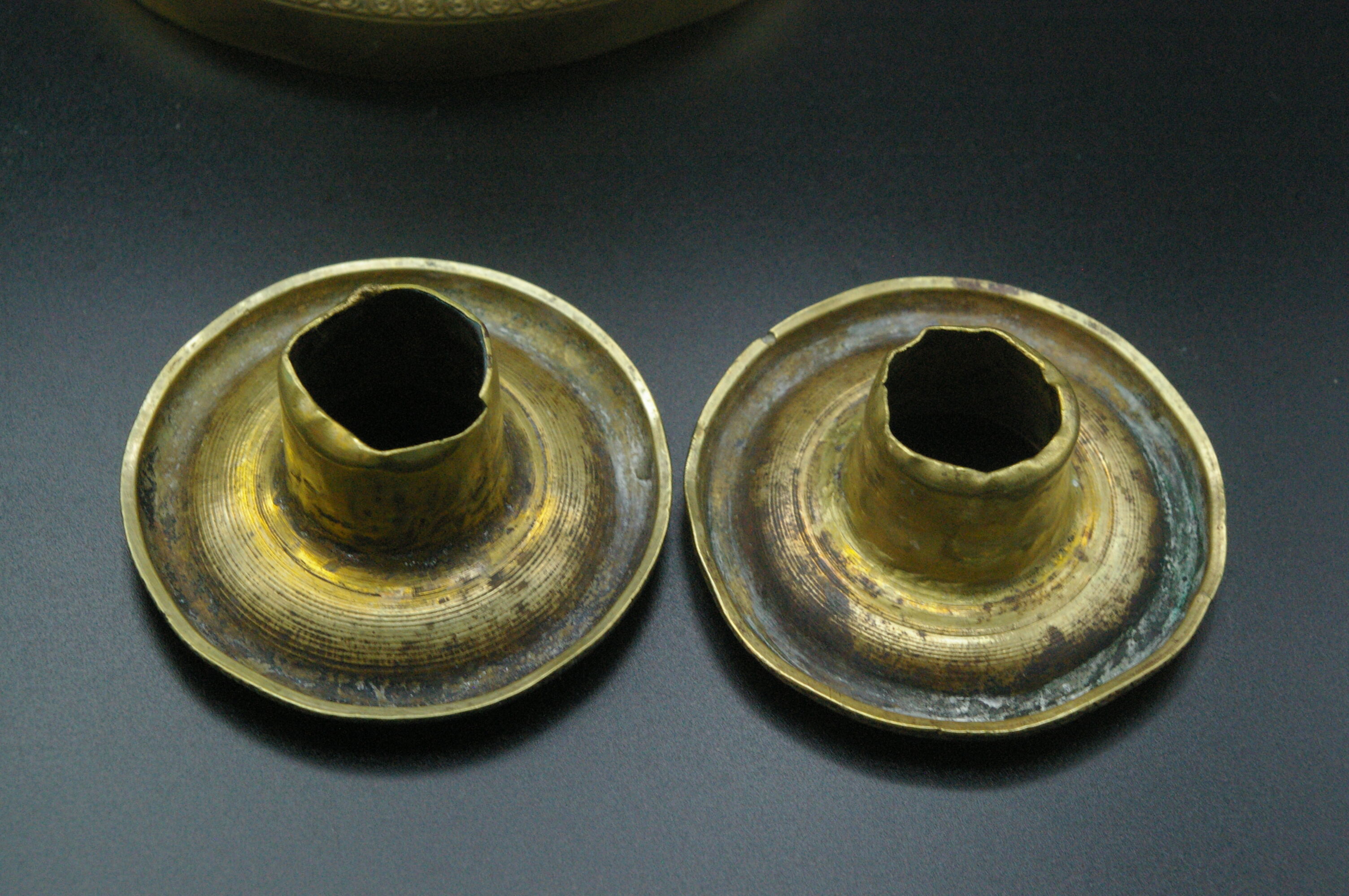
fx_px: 1460
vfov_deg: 34.1
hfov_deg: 49.6
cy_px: 448
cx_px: 674
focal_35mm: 39
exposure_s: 1/90
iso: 1600
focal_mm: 26
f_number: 6.7
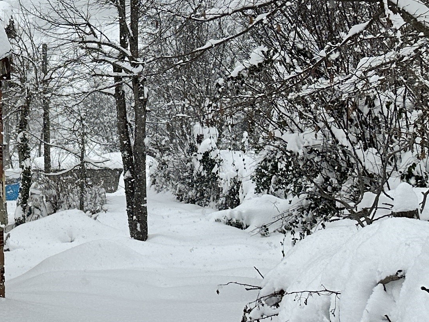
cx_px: -199
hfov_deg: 19.4
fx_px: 1103
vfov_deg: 16.6
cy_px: 167
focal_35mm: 89
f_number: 1.78
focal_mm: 6.86
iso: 80
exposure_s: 1/6623
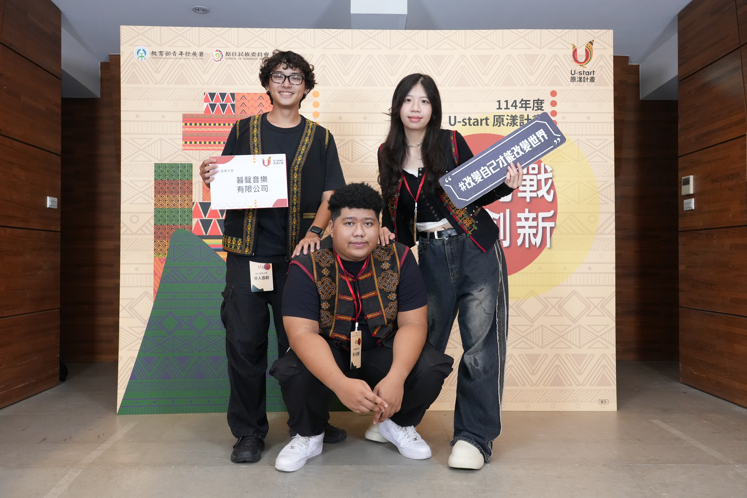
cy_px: 249
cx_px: 374
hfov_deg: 60.3
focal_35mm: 31
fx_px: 643
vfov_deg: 42.3
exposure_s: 1/125
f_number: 5.6
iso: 5000
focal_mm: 31
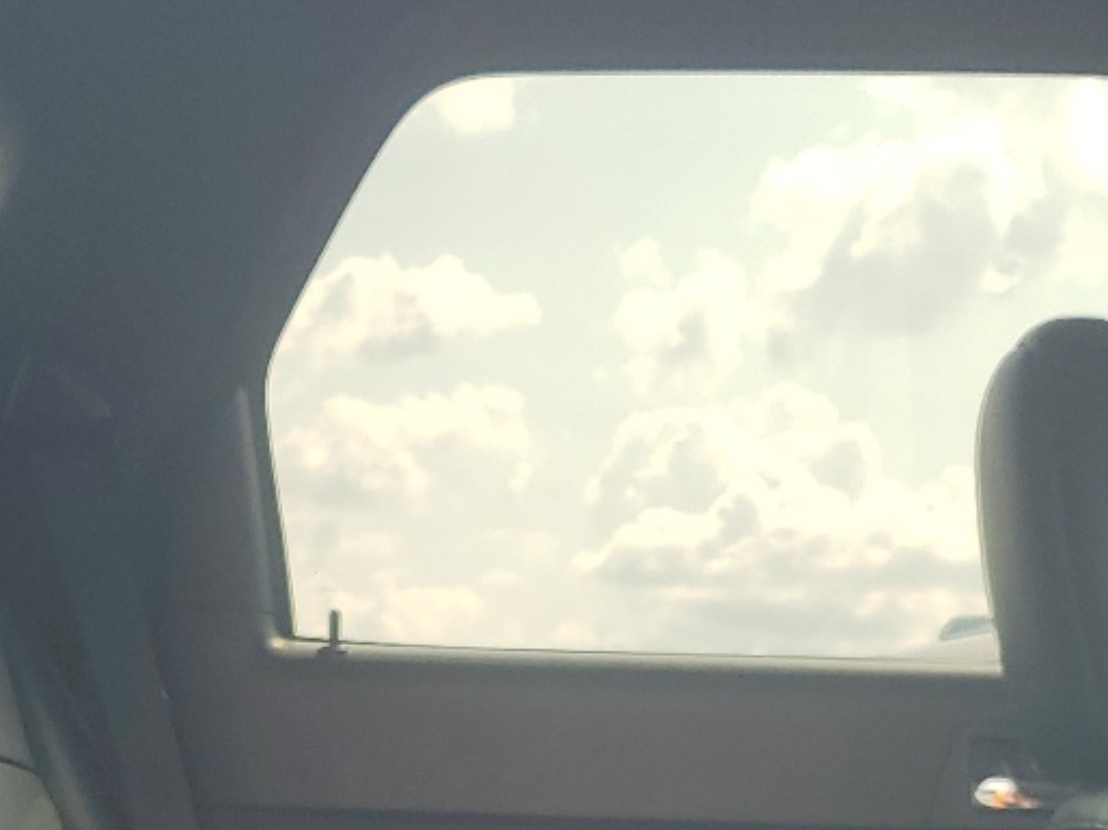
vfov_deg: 17.3
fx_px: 2591
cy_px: 1026
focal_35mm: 81
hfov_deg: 24.1
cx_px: 545
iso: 50
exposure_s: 1/667
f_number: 1.5
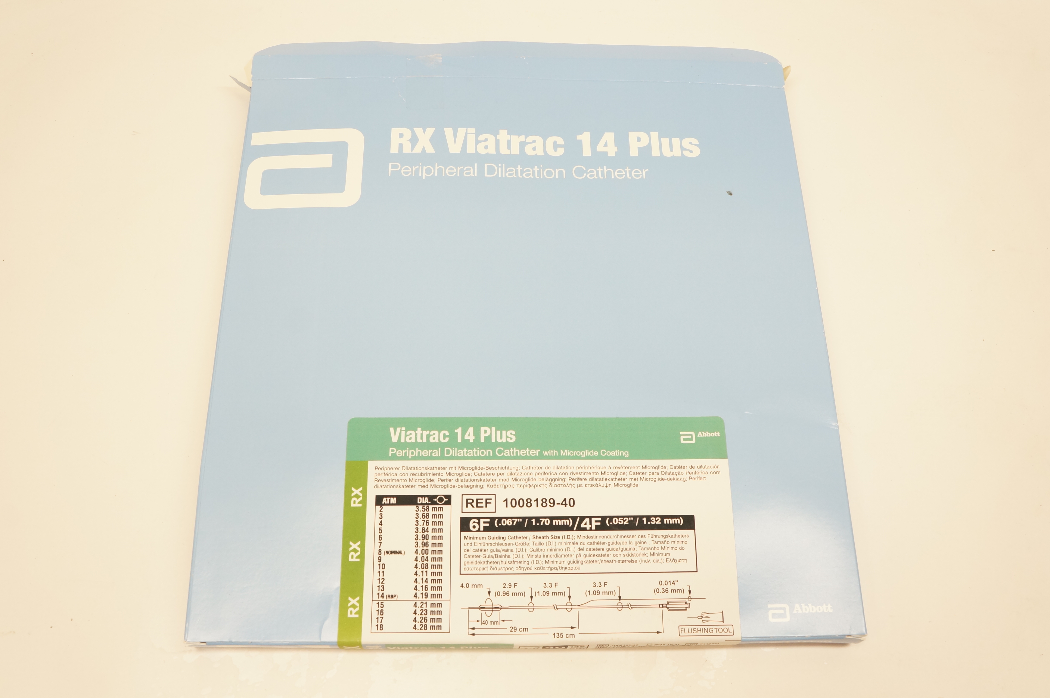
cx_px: 525
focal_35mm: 33
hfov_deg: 57.3
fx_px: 961
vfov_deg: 39.9
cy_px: 349
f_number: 7.1
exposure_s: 1/100
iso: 800
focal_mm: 22
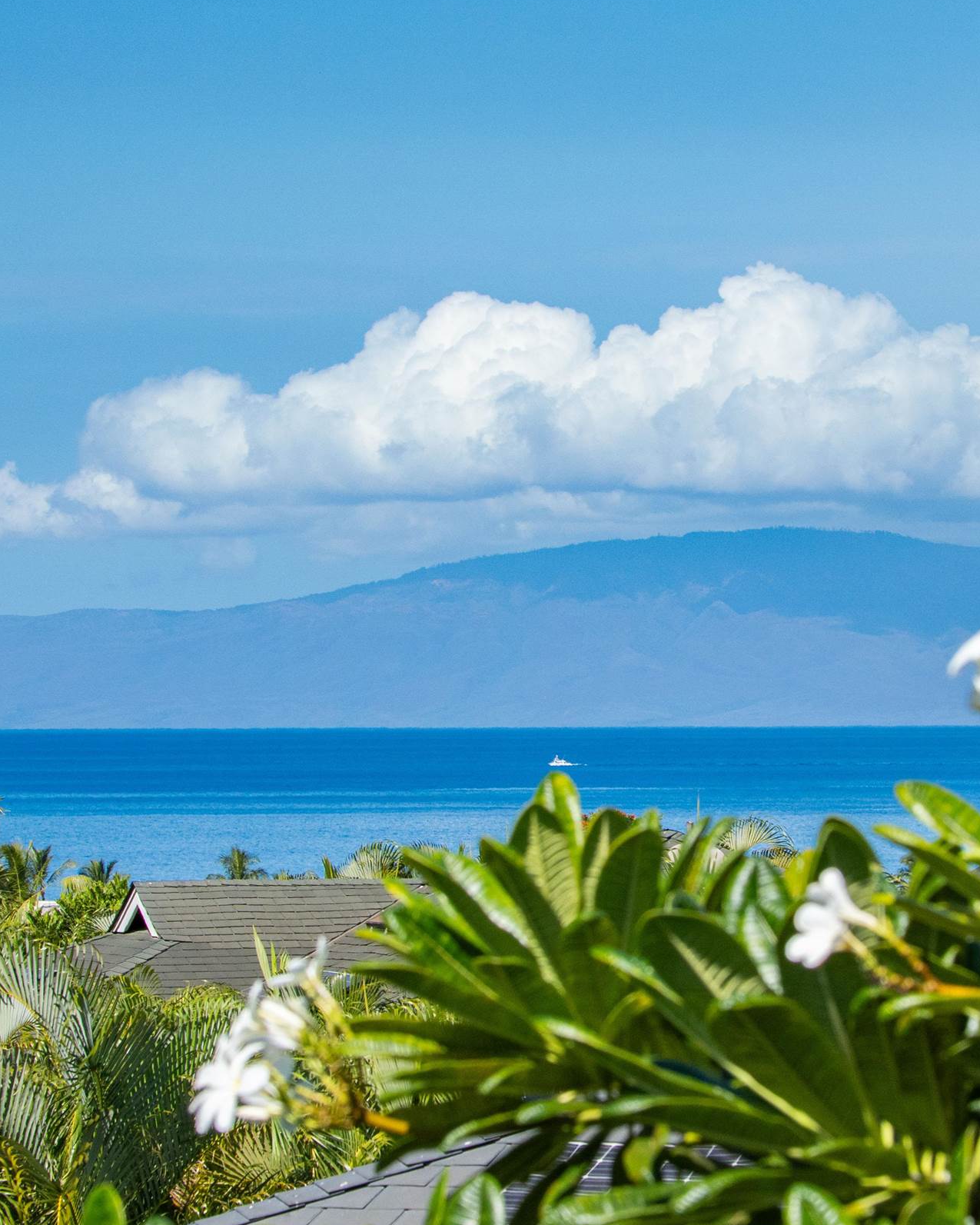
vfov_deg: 7.7
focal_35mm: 252
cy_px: 714
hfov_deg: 6.1
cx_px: 661
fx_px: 9134
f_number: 8
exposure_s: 1/320
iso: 400
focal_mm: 67
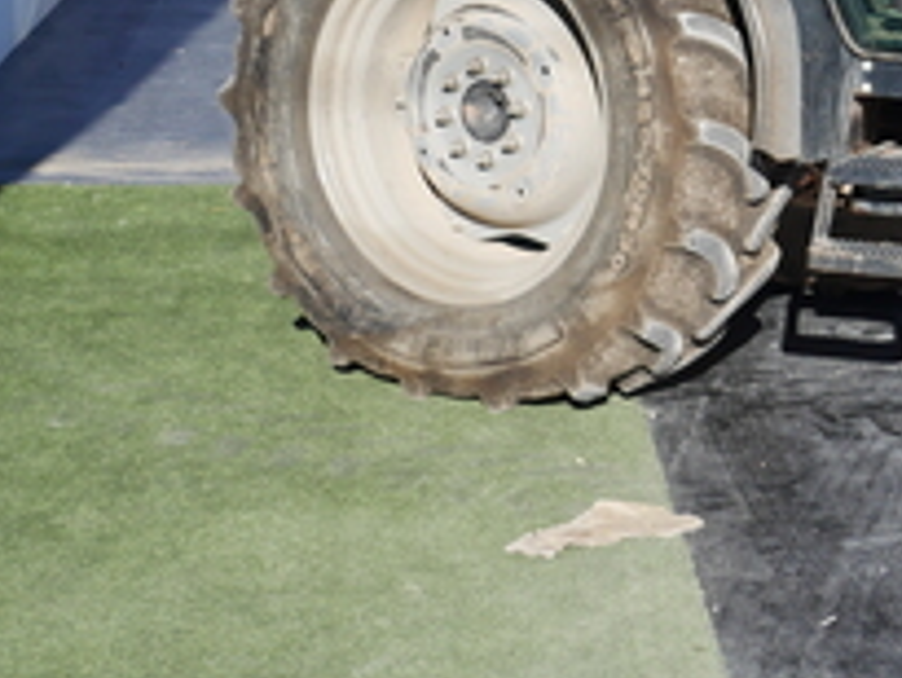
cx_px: 1142
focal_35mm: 107
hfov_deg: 17.3
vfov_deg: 13.4
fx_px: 2790
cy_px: -167
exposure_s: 1/1000
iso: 200
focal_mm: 20
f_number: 4.5
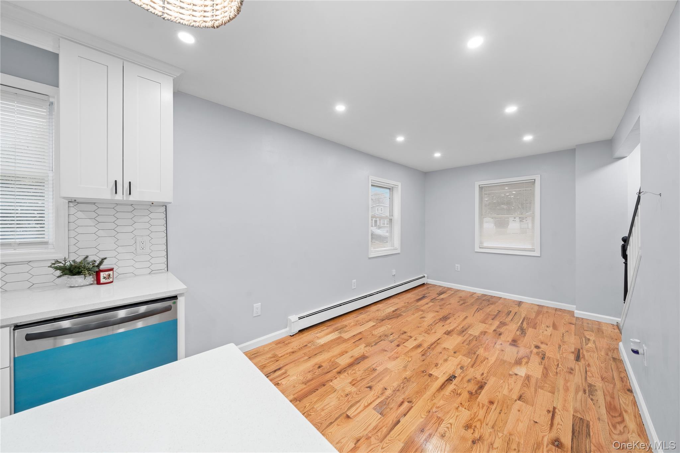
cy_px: 226
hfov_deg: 112.6
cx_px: 340
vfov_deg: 90.0
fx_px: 227
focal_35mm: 12
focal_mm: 12
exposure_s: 1/3
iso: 250
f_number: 8
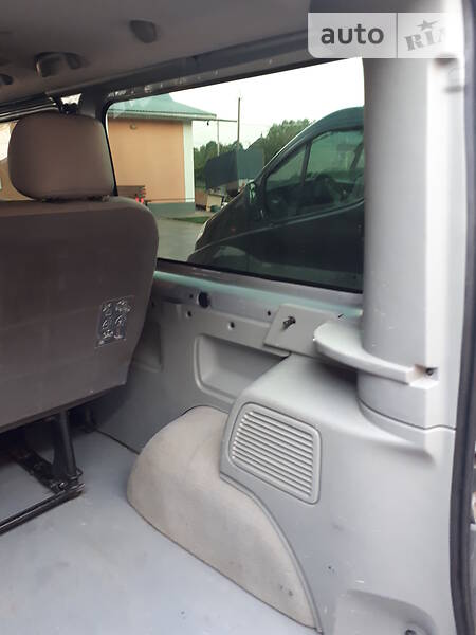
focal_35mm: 27
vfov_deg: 65.3
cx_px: 238
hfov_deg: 51.4
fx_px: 495
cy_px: 318
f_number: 1.9
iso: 160
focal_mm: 3.6
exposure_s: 1/25
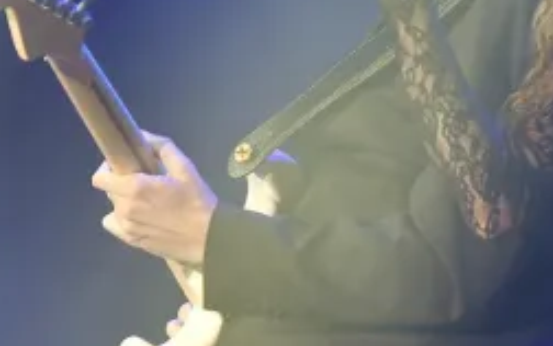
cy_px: 9
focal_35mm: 430
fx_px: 6486
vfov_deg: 3.1
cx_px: 465
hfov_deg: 4.9
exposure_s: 1/500
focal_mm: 140
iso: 1000
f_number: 4
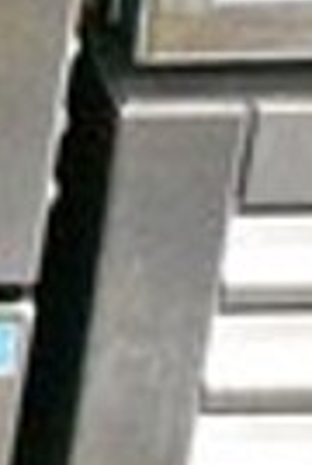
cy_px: -73
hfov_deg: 5.7
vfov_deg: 9.1
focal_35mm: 224
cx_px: -693
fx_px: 2897
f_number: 5.6
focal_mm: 22
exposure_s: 1/320
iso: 25600
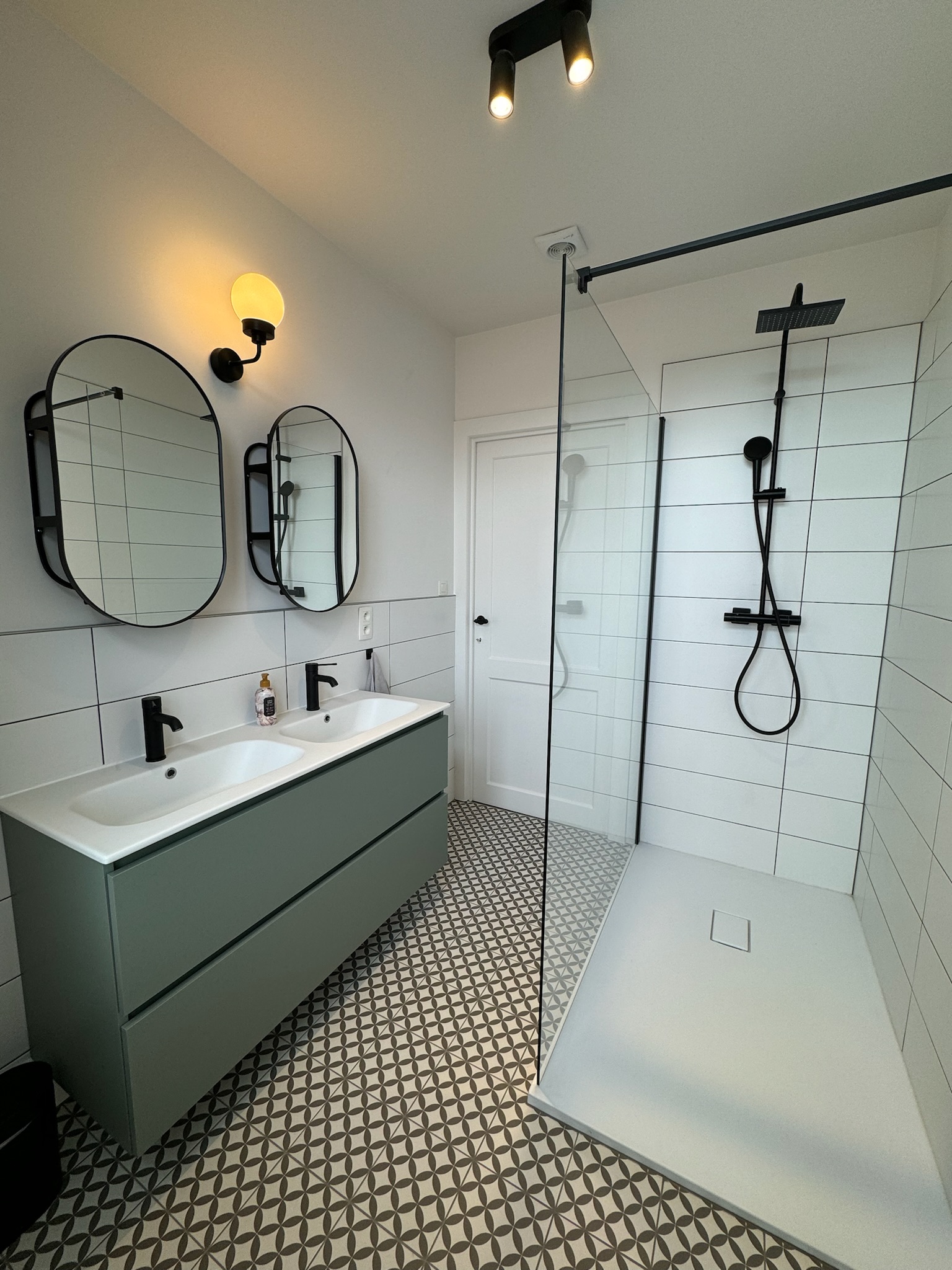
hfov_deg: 85.7
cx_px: 476
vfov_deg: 102.1
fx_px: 513
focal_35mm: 14
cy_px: 635
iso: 64
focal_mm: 2.22
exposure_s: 1/100
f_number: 2.2
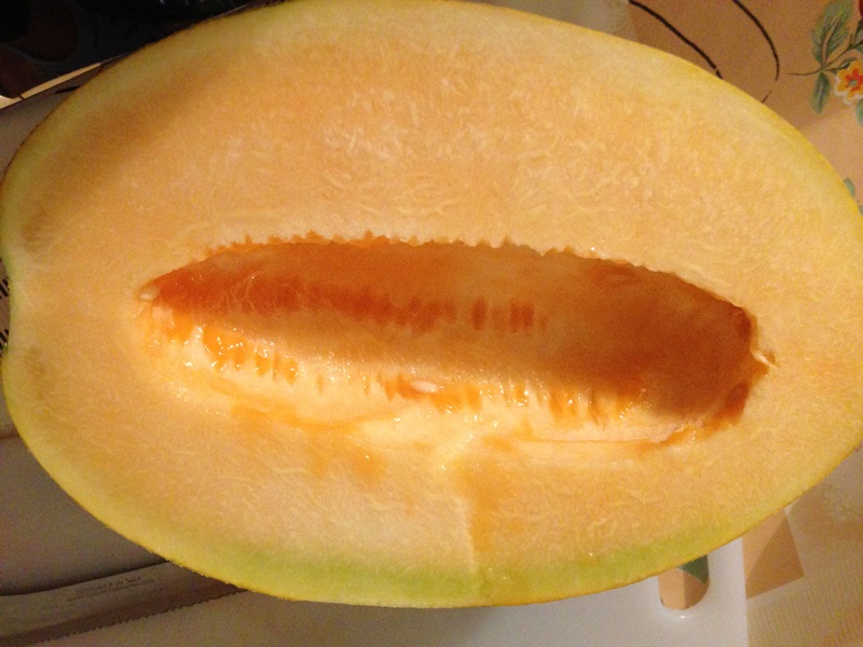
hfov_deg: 55.4
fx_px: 823
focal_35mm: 33
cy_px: 324
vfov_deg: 42.9
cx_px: 432
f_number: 2.4
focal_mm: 4.13
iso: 500
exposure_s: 1/15
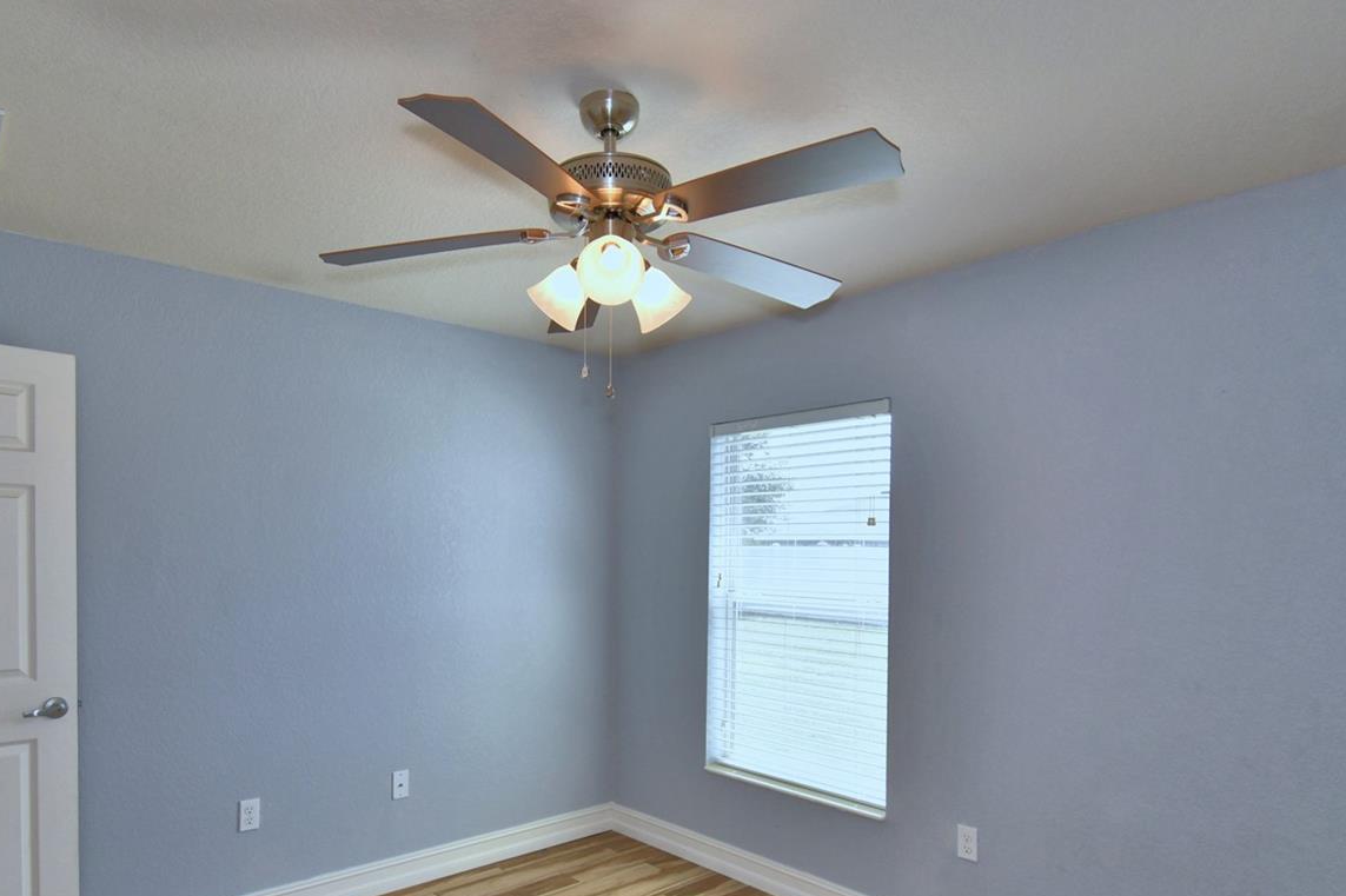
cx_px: 631
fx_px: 785
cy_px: 571
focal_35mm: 21
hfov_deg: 81.1
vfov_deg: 58.5
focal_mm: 10
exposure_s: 1/80
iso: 100
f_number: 4.5
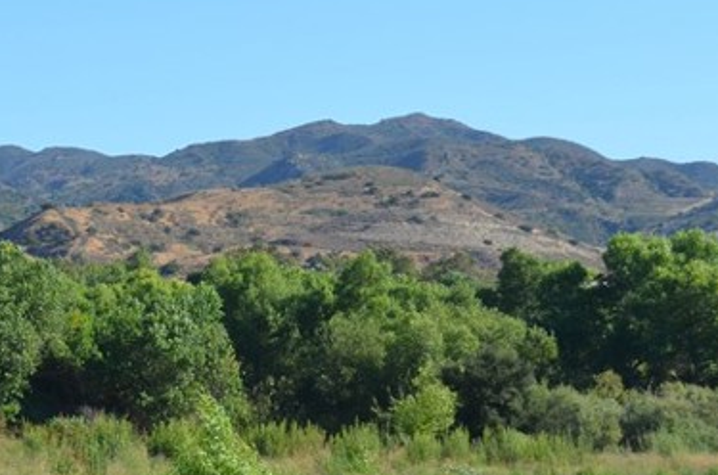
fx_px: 2606
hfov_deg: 15.4
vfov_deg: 10.4
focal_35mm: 131
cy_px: 264
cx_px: -19
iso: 400
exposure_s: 1/1600
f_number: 5.6
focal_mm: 32
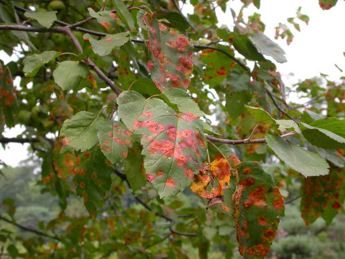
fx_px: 867
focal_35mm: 87
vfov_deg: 17.0
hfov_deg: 22.5
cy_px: 130
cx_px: 172
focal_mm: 18
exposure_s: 1/169
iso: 100
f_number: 5.9
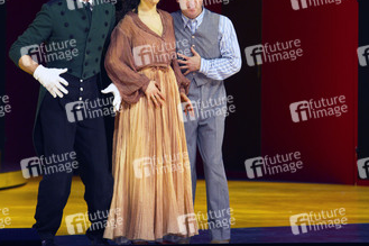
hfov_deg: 8.8
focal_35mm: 233
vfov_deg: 5.9
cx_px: 177
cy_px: 81
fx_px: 2387
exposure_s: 1/320
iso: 1600
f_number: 5
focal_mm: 170
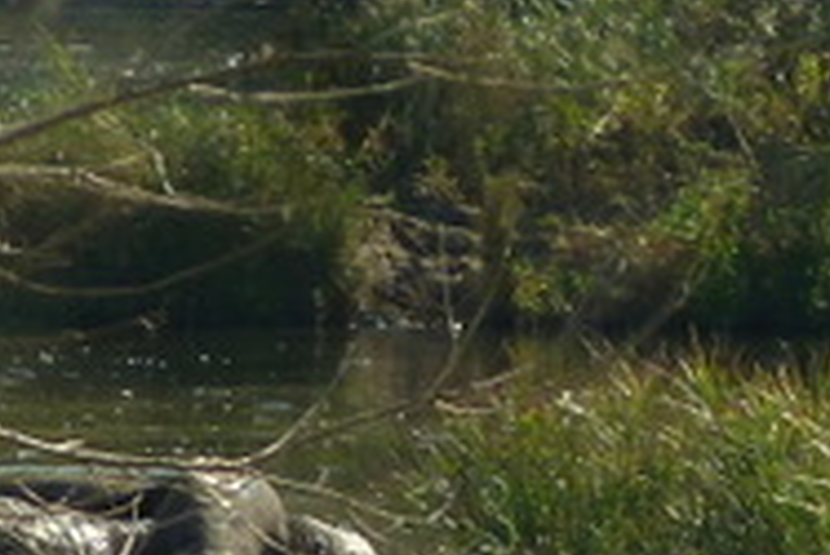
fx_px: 32256
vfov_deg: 1.0
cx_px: 1269
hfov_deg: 1.5
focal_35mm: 1398
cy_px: 959
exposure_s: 1/320
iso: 80
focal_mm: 49.2
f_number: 4.9
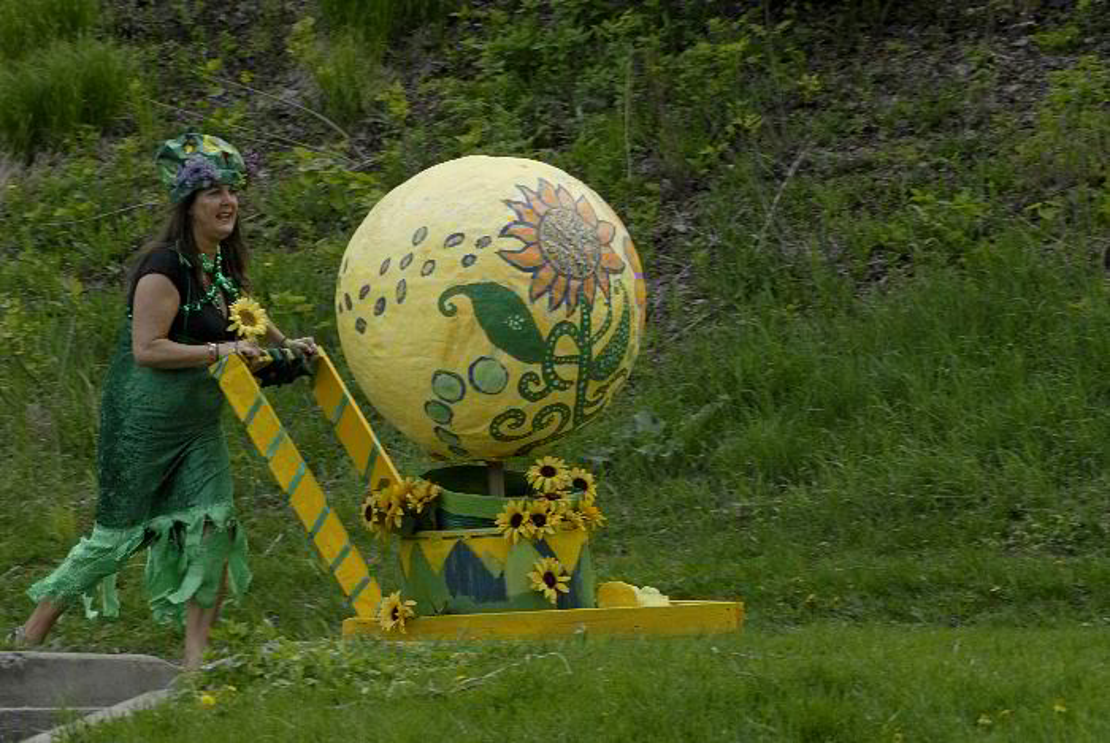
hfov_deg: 11.8
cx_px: 555
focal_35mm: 174
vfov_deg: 7.9
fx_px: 5373
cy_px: 372
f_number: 5
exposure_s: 1/200
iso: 400
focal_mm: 116
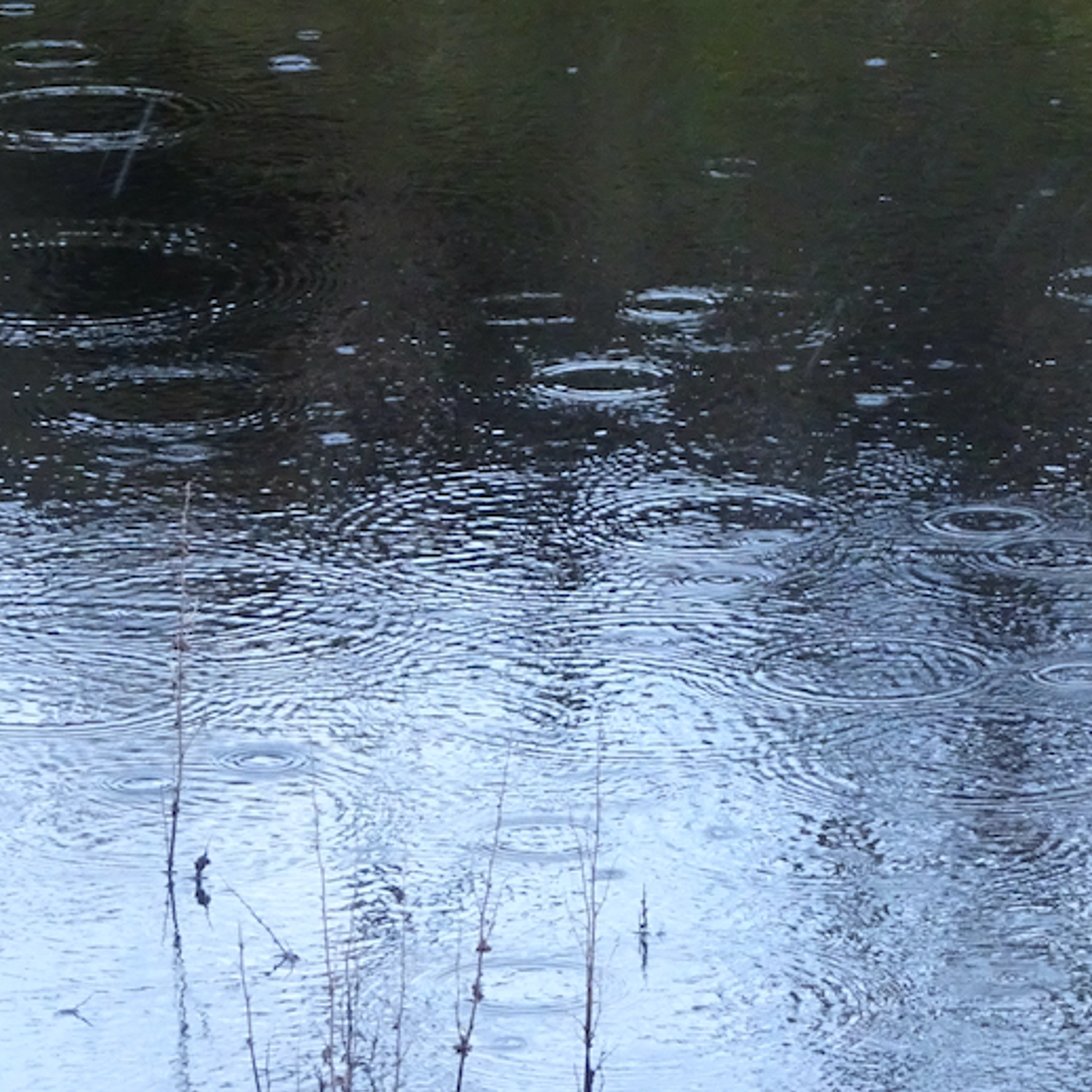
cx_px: 936
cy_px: 550
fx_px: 11385
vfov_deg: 5.5
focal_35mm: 319
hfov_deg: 5.5
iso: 800
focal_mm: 24.99
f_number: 5.6
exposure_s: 1/160
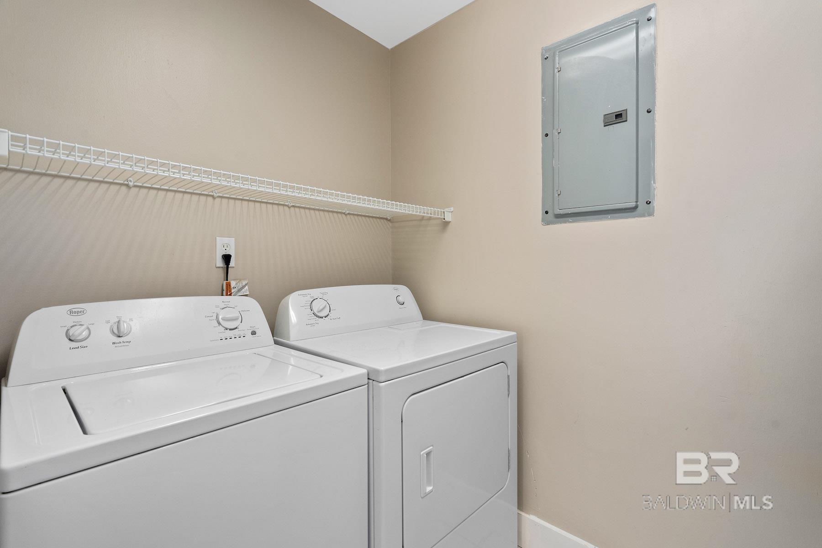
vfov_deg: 73.7
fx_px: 365
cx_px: 411
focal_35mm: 16
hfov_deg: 96.7
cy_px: 274
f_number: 8
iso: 500
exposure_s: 1/10
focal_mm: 16
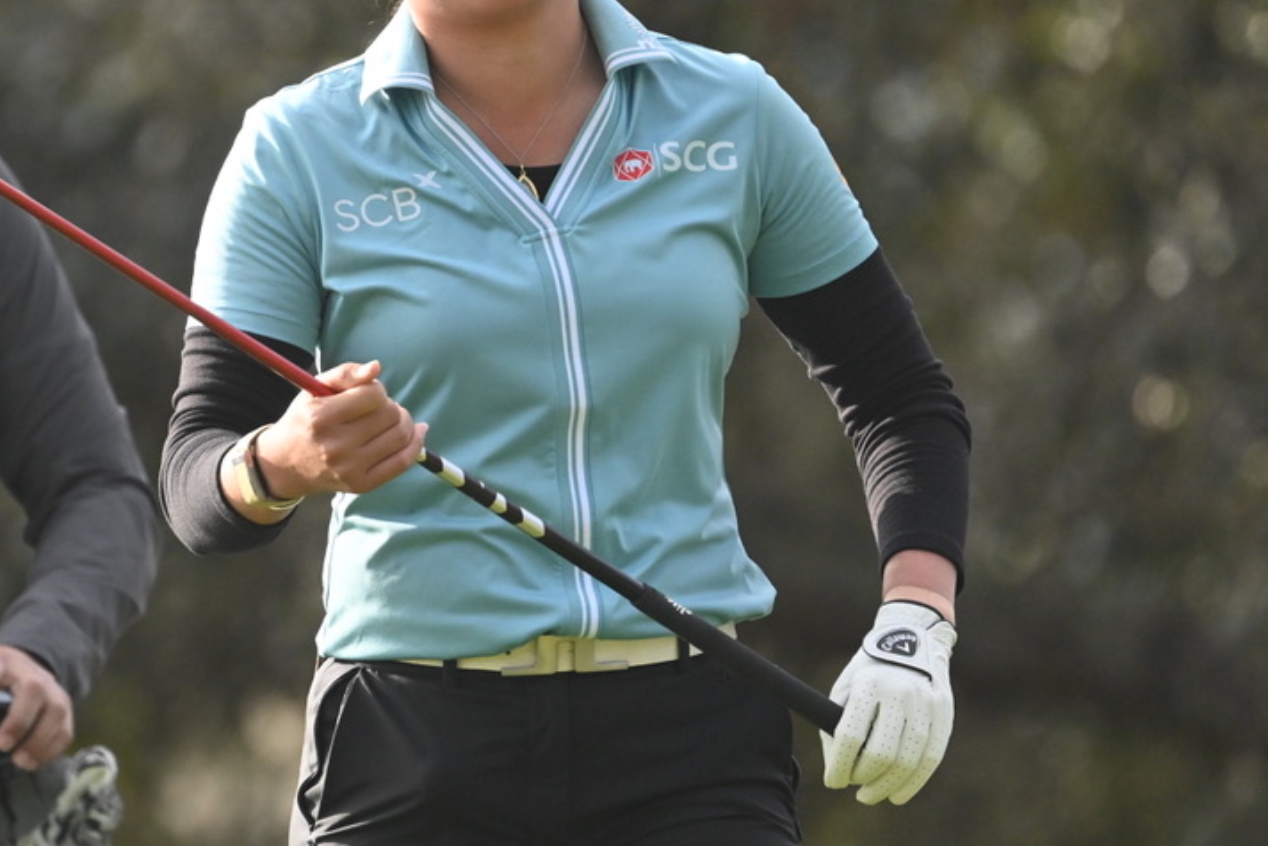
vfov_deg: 1.5
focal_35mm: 915
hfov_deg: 2.3
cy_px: 331
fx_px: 32233
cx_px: 333
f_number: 5.6
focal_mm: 400
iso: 2000
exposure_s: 1/3200
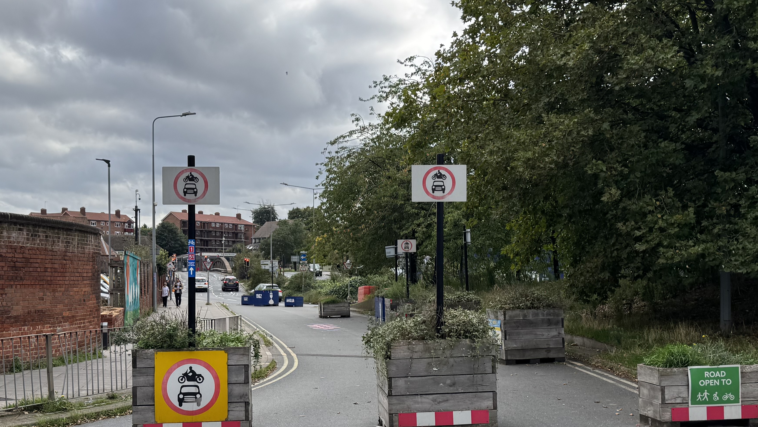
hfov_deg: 47.4
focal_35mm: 43
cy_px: 290
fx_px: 864
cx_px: 371
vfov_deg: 27.5
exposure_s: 1/2331
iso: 80
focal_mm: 6.76
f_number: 1.78
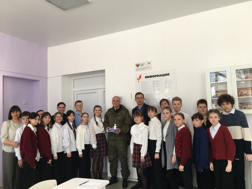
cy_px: 94
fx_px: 211
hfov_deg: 61.7
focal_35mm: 29
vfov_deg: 48.2
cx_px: 126
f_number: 2.2
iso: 25
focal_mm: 4.15
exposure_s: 1/136
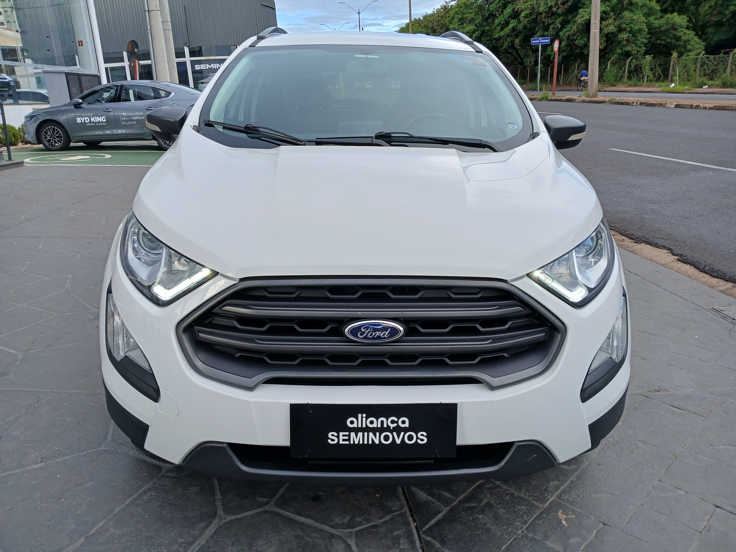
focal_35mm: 26
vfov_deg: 53.1
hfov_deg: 67.3
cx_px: 368
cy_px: 276
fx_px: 553
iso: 20
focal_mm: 3.98
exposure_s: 1/142
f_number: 1.8
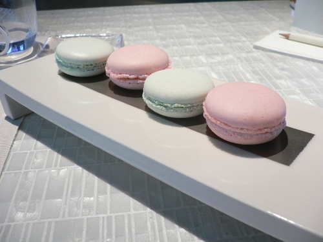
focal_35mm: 35
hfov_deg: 52.6
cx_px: 162
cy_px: 121
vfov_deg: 40.7
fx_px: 327
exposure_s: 1/20
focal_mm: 5.8
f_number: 2.8
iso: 100
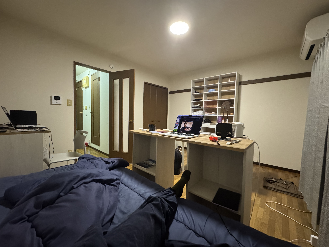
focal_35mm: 14
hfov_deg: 102.1
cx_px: 164
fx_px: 133
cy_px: 124
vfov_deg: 85.7
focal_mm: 2.22
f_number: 2.2
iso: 1250
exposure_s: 1/60
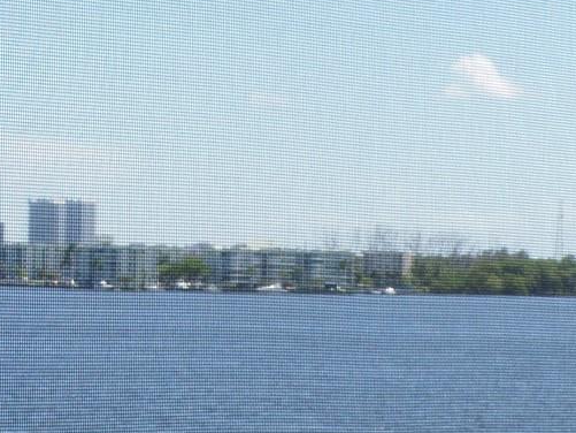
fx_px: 2230
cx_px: 138
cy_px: 195
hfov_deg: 14.7
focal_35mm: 134
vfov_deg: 11.1
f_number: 4.9
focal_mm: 7.6
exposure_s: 1/320
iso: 80
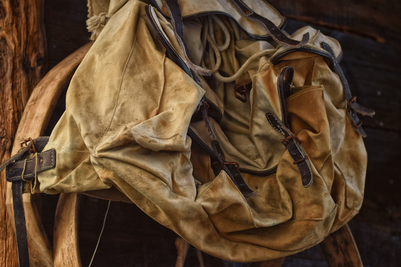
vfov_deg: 13.0
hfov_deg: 19.5
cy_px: 134
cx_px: 200
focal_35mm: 105
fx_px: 1169
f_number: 4
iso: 500
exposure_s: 1/250
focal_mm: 70
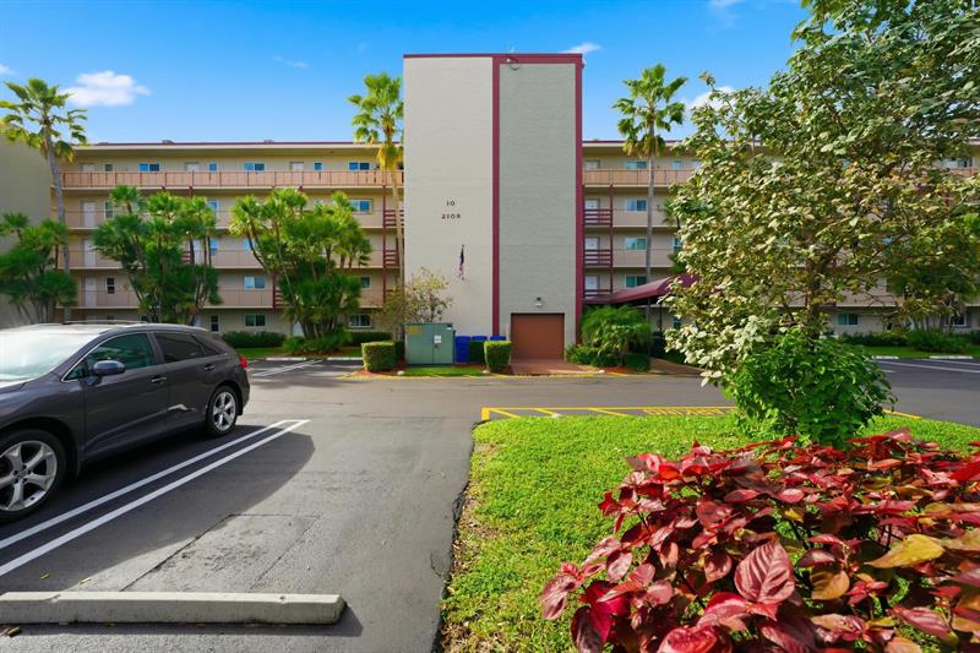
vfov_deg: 73.7
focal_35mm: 16
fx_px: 435
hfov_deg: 96.7
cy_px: 326
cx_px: 490
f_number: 7.1
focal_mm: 16
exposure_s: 1/320
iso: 160
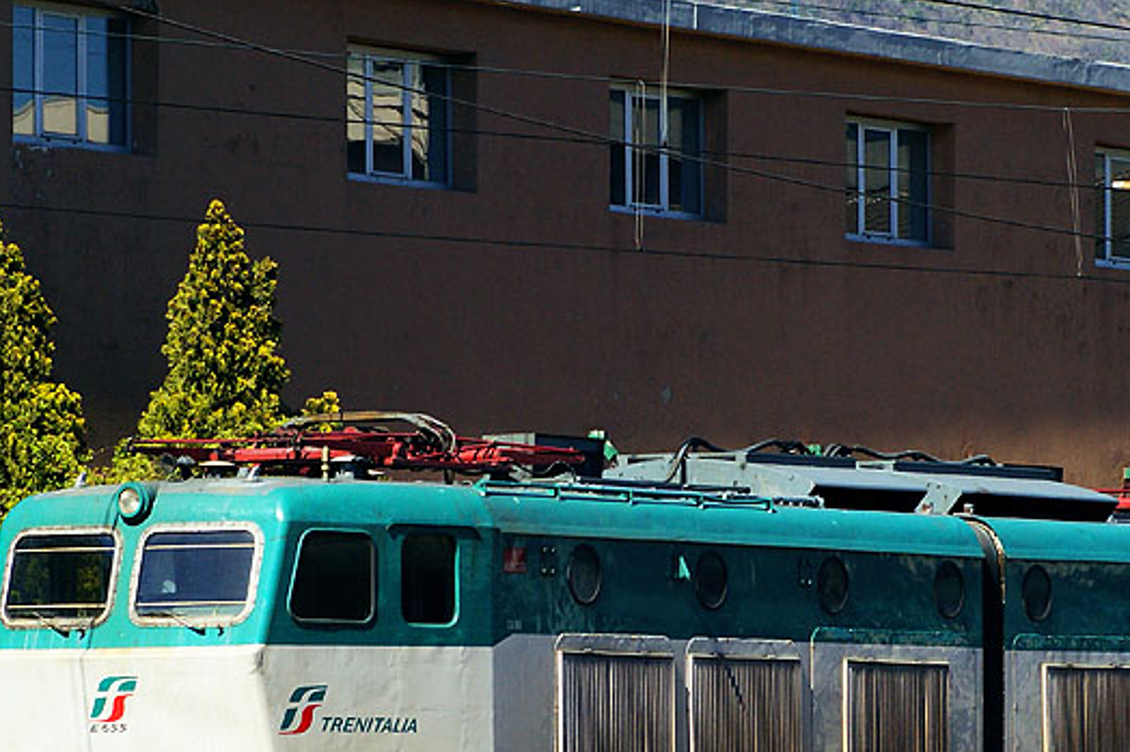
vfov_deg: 5.5
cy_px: 644
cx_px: 615
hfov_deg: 8.3
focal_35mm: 249
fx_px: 7812
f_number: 9
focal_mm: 85
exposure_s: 1/320
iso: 200
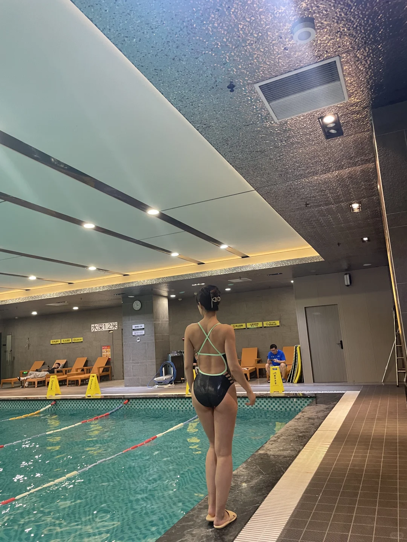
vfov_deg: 67.3
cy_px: 271
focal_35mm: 26
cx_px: 204
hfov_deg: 53.1
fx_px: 408
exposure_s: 1/50
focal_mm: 4.2
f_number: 1.6
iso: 200
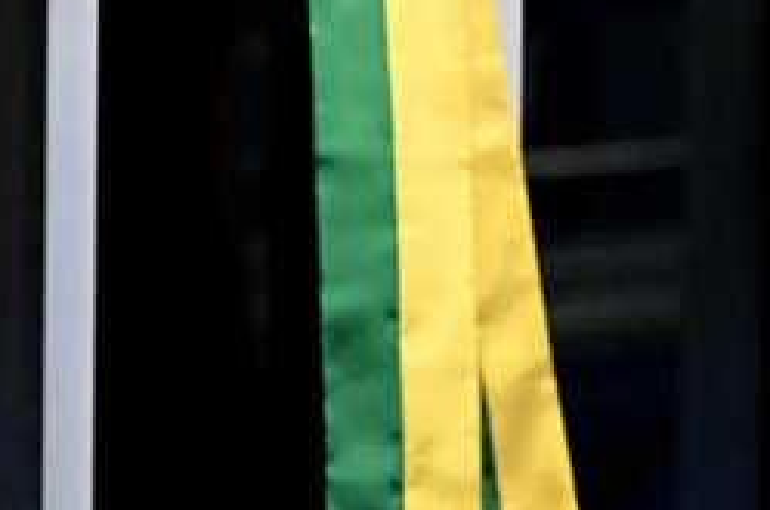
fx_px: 9585
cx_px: 1045
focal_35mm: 449
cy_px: 804
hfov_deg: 4.6
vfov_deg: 3.0
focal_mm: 87
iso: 6400
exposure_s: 1/160
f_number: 4
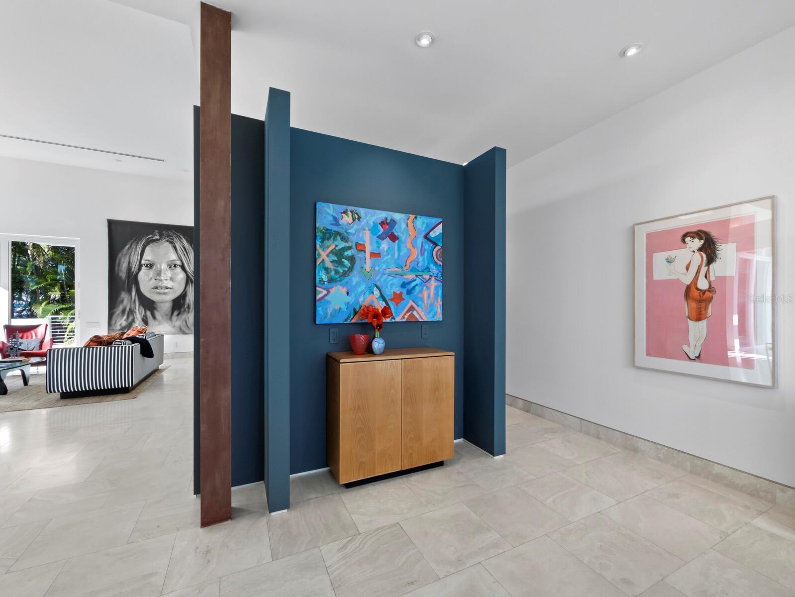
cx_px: 398
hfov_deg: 102.0
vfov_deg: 85.7
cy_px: 298
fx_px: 322
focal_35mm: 14
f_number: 11
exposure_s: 1/6
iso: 320
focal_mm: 7
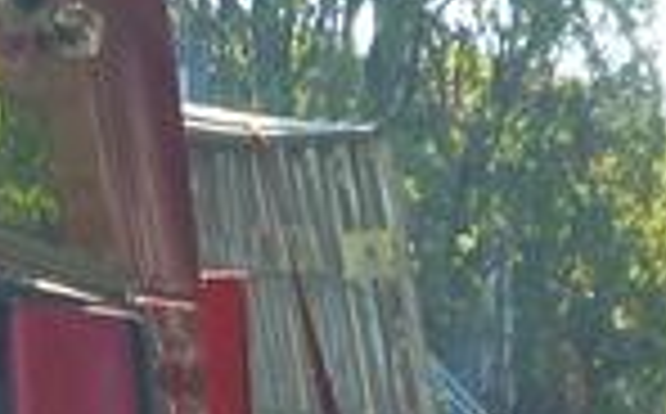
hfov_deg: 2.8
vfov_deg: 1.8
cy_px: 855
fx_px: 13429
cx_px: -486
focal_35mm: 741
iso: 160
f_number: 5.4
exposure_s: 1/125
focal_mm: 23.1
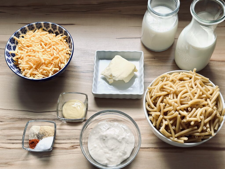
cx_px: 112
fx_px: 312
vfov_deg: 30.3
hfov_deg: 39.7
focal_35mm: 48
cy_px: 84
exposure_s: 1/121
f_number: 1.78
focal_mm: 6.86
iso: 100
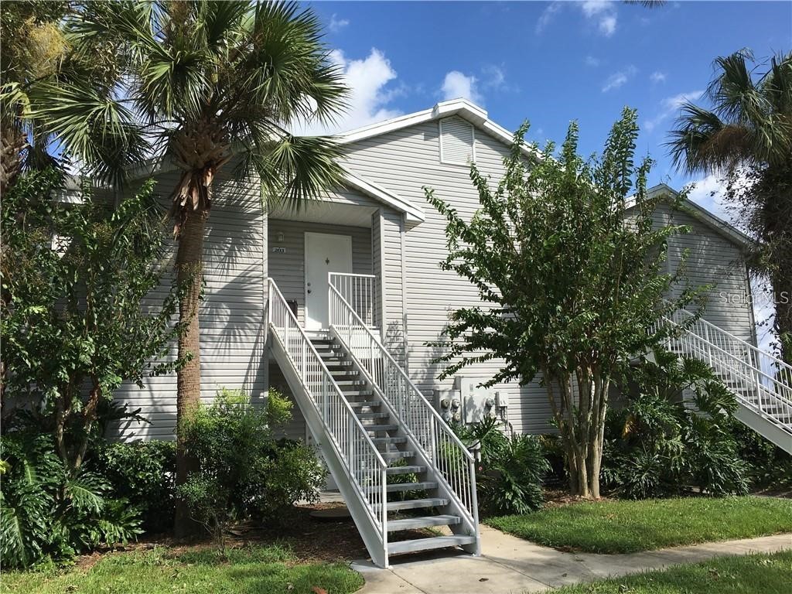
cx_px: 396
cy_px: 297
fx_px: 664
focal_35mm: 29
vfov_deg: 48.2
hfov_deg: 61.7
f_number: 2.2
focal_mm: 4.15
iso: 25
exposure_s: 1/1451
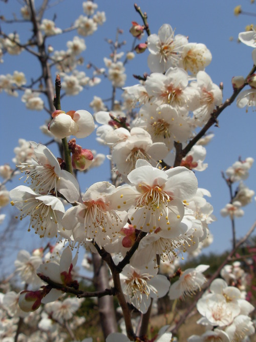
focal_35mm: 38
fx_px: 375
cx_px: 128
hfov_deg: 37.7
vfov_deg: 49.0
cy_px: 171
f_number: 4.9
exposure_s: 1/813
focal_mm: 6.3
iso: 79
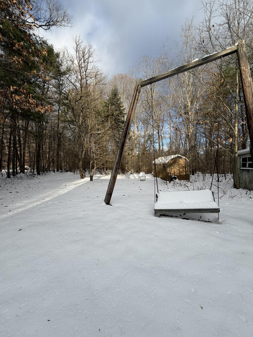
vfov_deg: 102.1
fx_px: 136
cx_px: 126
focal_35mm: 14
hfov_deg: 85.7
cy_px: 168
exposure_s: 1/770
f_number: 2.2
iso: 32
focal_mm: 2.22
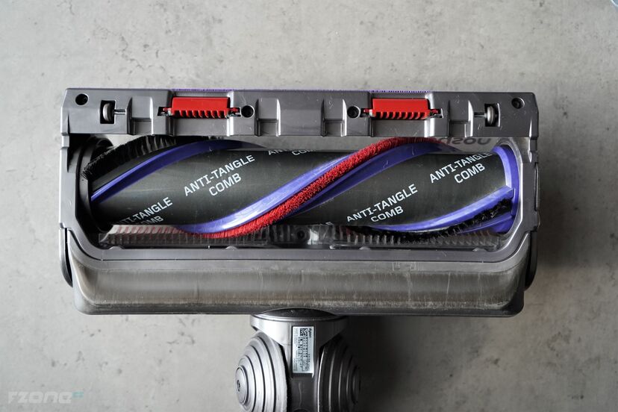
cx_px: 309
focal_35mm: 32
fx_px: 549
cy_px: 206
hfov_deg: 58.7
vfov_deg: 41.1
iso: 3200
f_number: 7.1
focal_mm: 32
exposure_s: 1/160
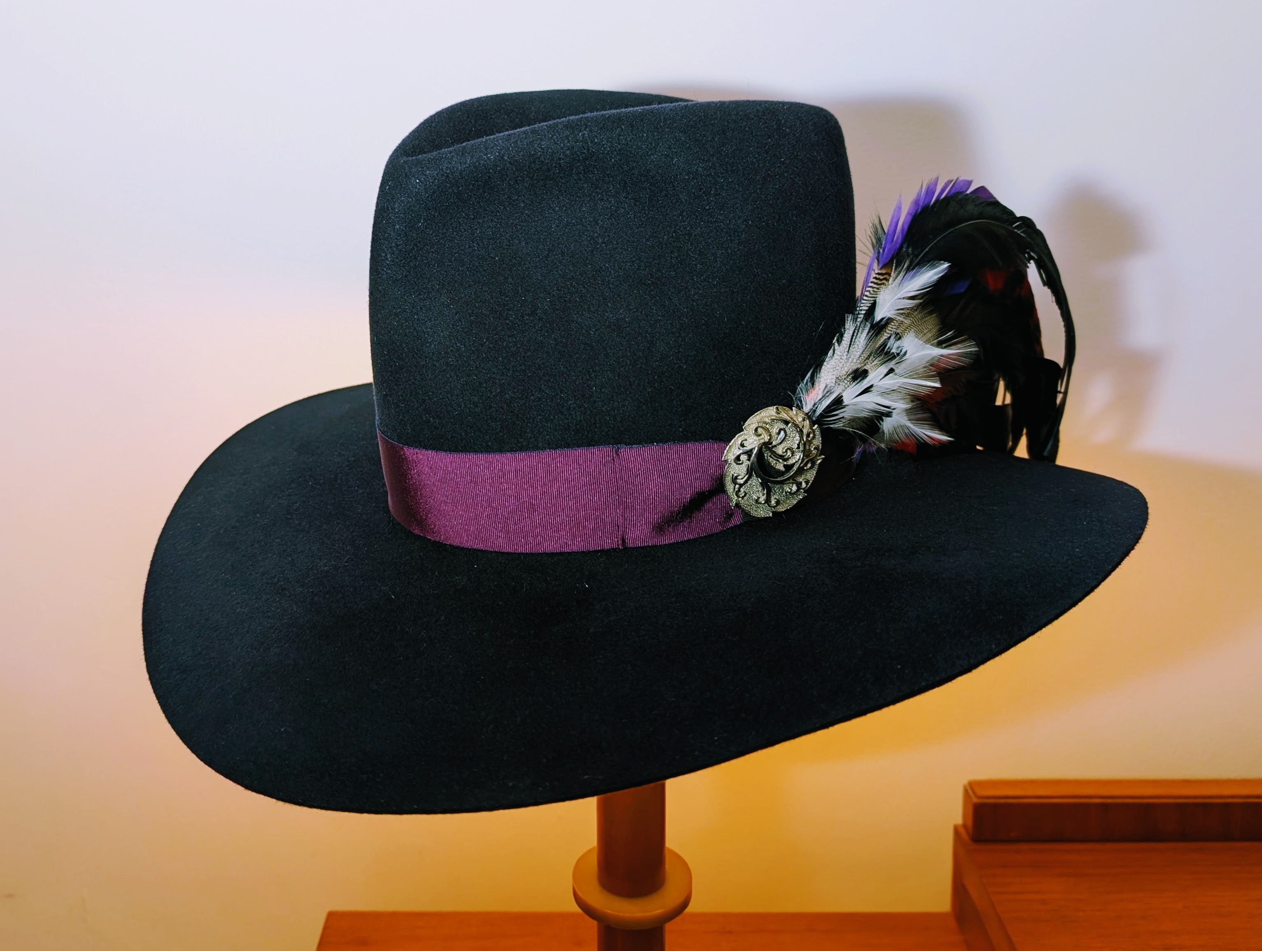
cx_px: 631
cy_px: 476
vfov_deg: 56.9
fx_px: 876
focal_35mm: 24
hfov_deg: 71.5
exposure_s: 1/23.8
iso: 52
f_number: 1.68
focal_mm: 6.9
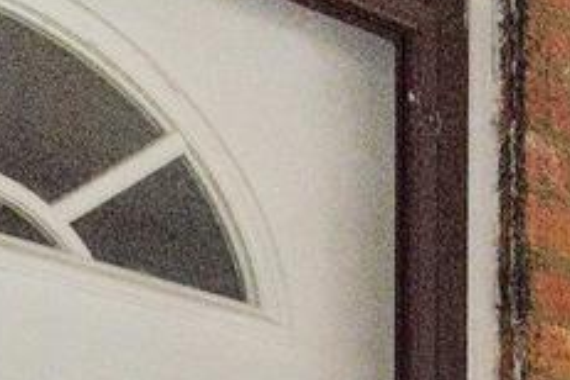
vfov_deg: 9.9
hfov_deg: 16.1
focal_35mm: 106
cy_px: 1115
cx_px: 1049
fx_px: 1678
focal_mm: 17
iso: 640
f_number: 4
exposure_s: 1/125
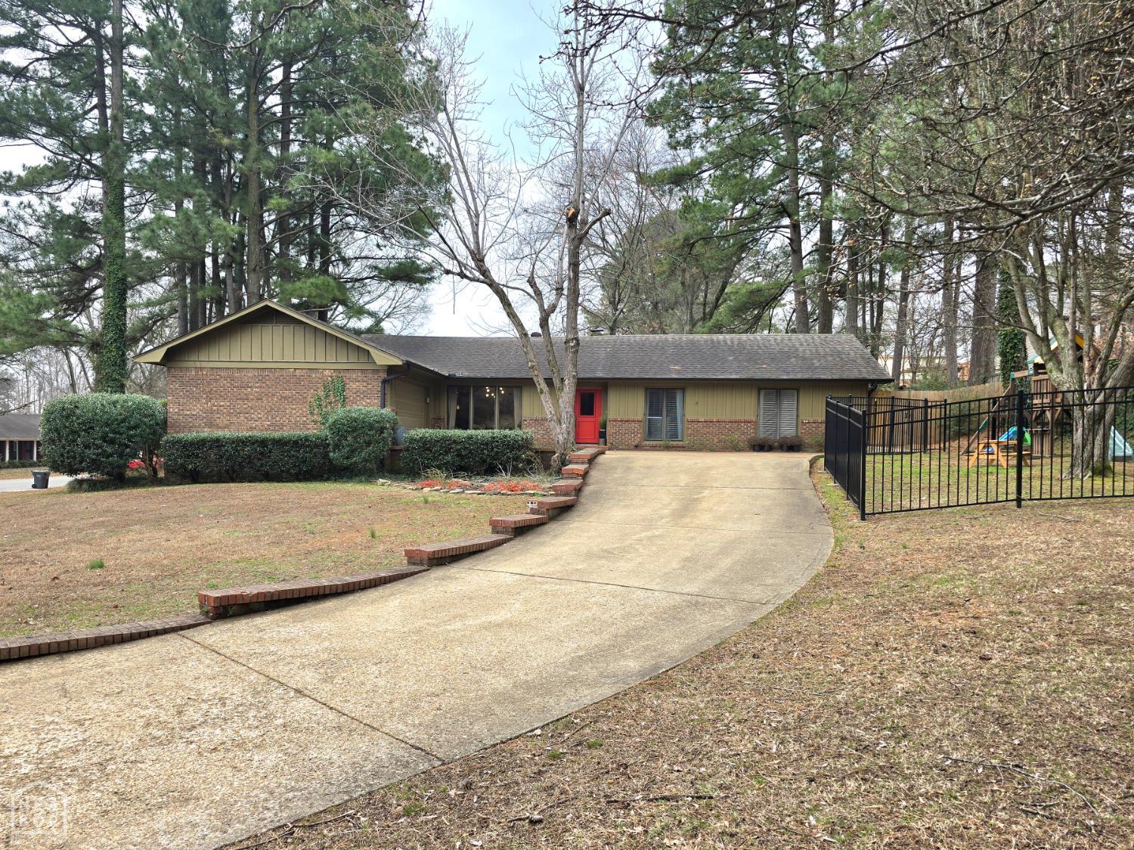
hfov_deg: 73.9
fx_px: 753
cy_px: 425
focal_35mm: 23
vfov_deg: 58.9
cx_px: 567
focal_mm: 6.3
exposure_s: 1/370
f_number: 1.7
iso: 12
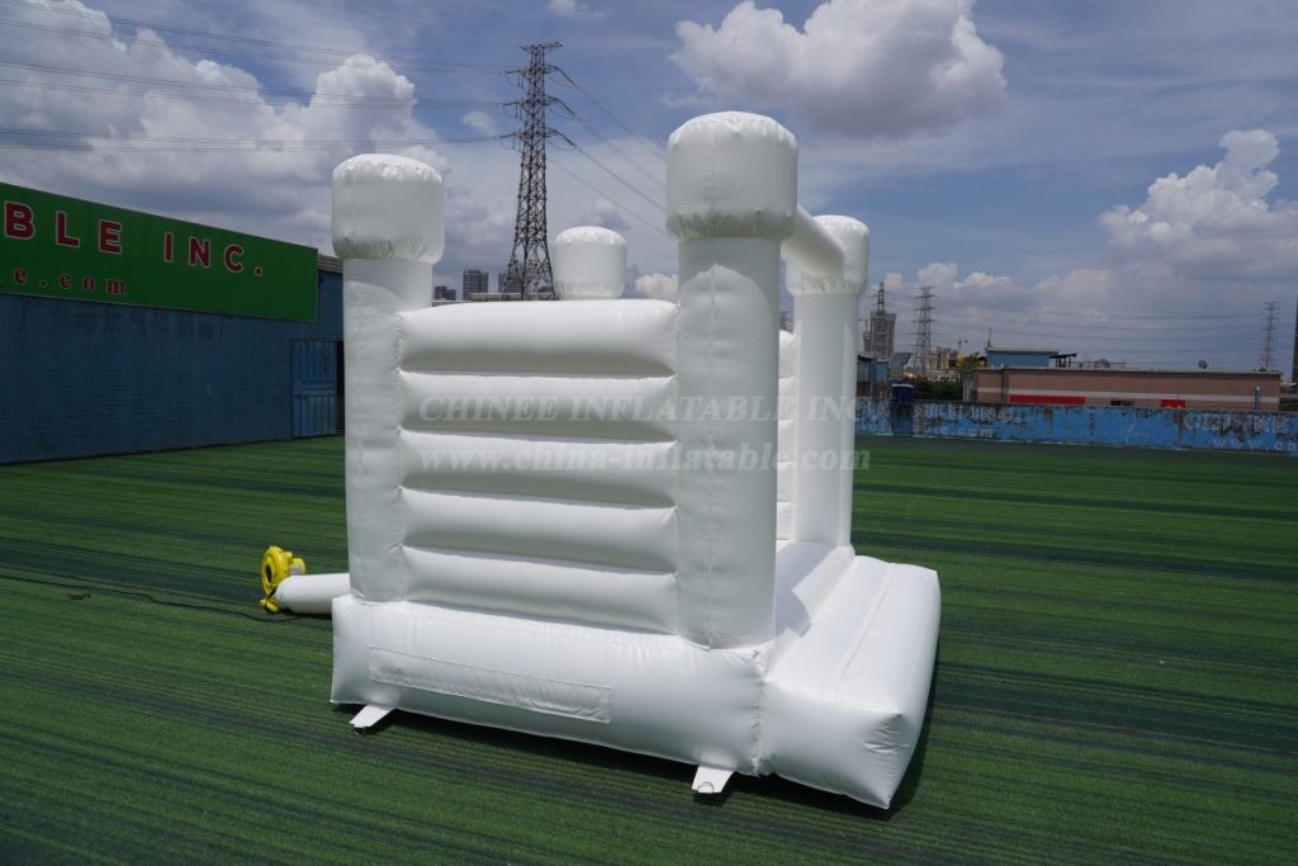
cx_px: 649
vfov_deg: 53.1
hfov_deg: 73.7
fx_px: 865
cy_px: 433
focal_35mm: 24
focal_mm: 16
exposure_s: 1/800
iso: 100
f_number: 8
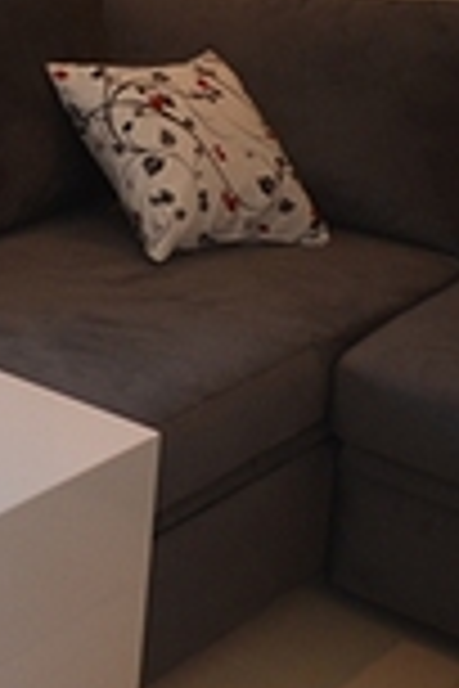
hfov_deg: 12.6
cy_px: -81
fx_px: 1358
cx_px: -772
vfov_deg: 26.1
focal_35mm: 71
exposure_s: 1/125
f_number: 4
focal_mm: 10
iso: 200
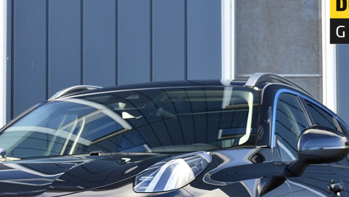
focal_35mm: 118
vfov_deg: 10.1
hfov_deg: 18.0
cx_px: 89
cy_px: 225
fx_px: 1092
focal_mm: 36
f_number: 8
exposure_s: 1/60
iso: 400
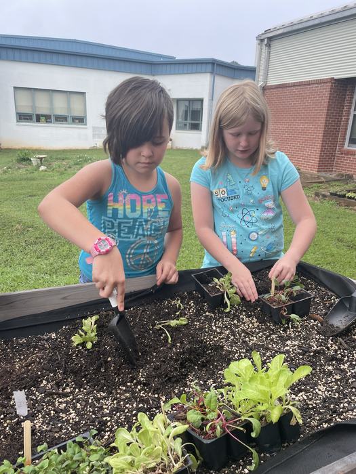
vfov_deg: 67.3
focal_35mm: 26
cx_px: 178
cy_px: 237
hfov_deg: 53.1
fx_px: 357
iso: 32
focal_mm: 4.2
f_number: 1.6
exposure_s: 1/435
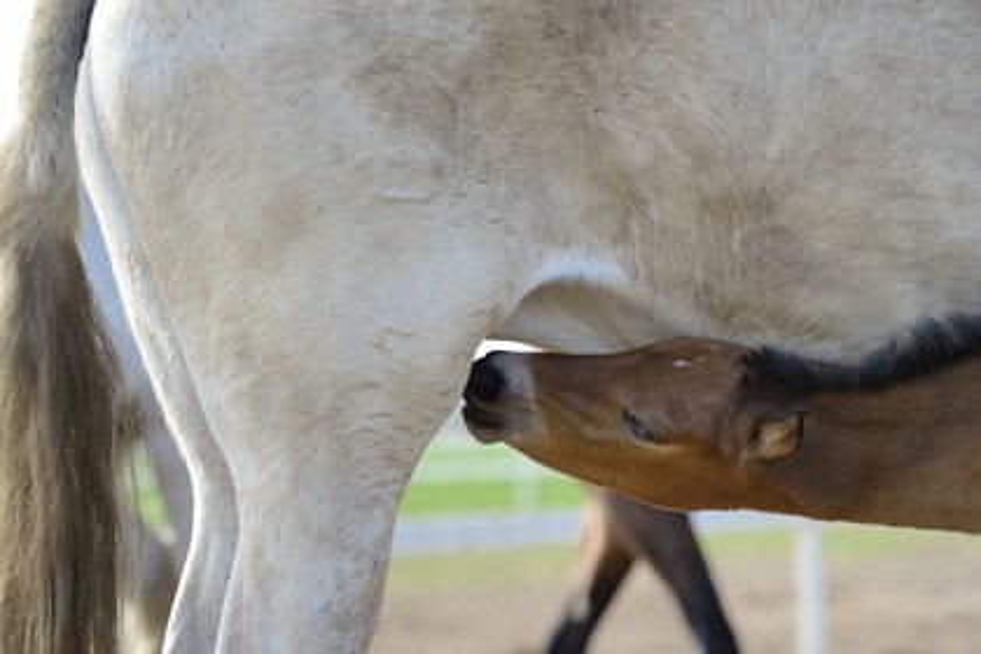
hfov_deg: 15.2
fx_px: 3678
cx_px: 490
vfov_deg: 10.2
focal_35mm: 135
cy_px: 327
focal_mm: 135
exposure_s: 1/400
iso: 200
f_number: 4.5
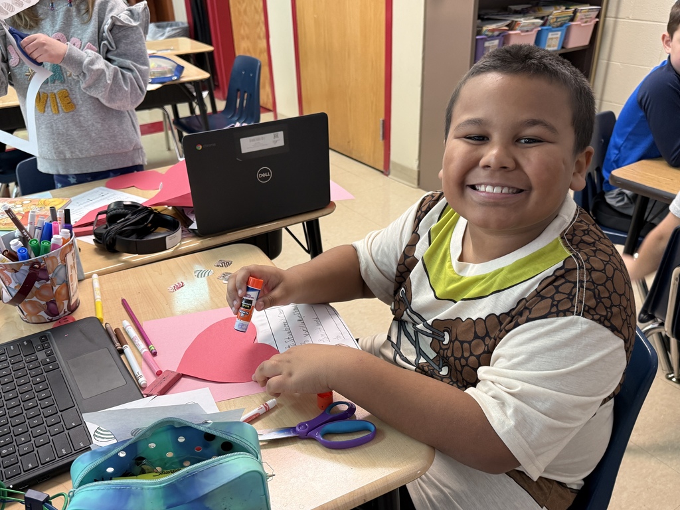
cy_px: 255
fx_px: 471
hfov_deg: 71.6
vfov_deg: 56.8
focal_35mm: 24
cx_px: 340
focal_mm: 6.76
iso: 250
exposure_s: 1/60
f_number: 1.78
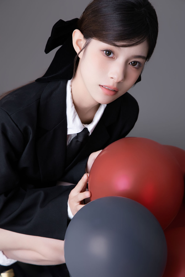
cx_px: 92
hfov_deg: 15.9
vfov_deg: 23.6
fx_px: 663
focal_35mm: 86
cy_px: 138
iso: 3200
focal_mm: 87
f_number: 8
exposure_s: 1/30
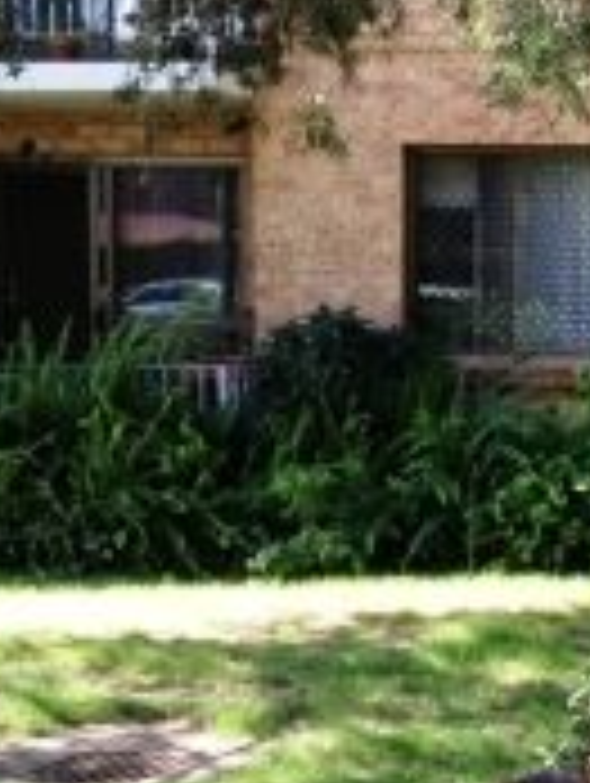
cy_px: 374
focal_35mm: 90
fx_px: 2040
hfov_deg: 15.8
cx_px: 721
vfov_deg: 21.7
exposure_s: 1/176
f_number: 2.4
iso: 50
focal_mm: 4.28
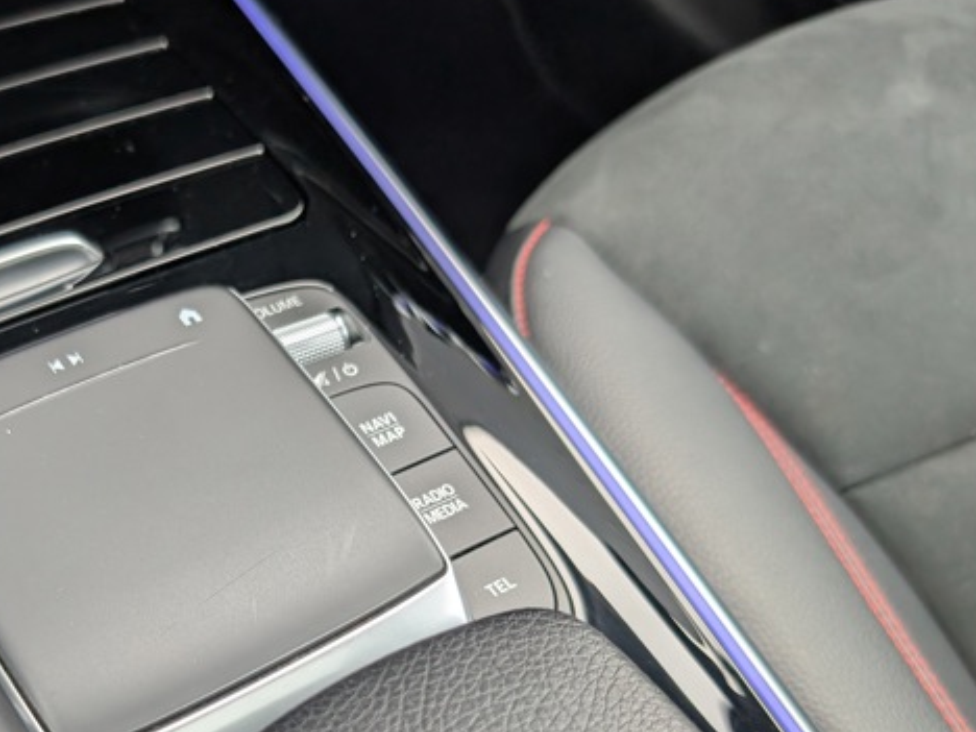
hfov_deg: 44.6
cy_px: 561
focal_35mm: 41
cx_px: 273
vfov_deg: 34.3
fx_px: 1156
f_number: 1.68
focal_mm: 6.9
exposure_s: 1/181
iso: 167
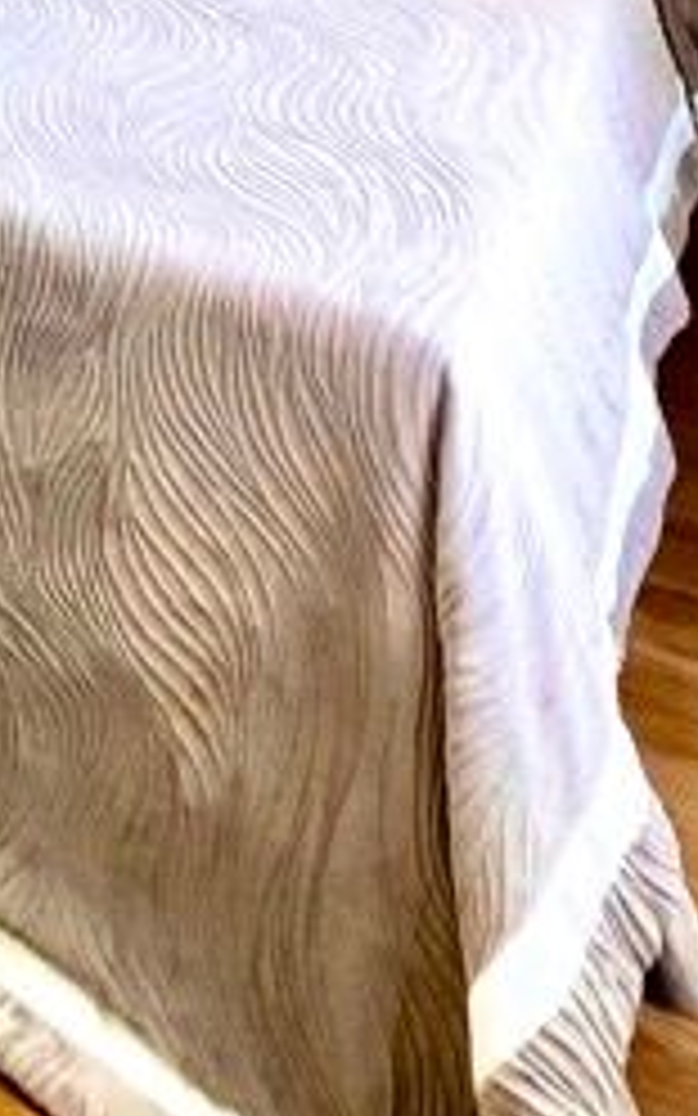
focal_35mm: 57
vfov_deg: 24.7
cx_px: -392
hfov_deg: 19.4
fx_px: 1735
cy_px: -670
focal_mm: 1.57
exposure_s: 1/100
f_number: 1.8
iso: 50
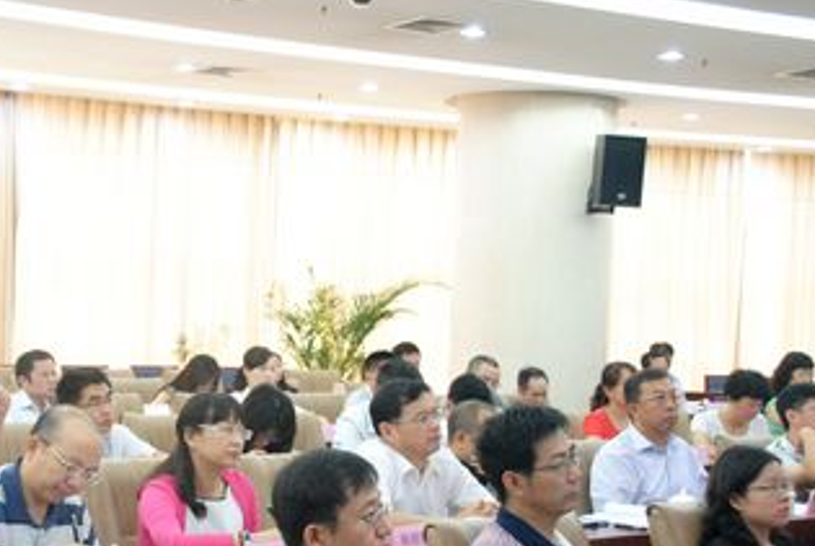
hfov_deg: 29.0
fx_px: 1542
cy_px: 362
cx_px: 179
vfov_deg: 20.0
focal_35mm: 68
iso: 1600
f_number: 5
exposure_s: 1/30
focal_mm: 26
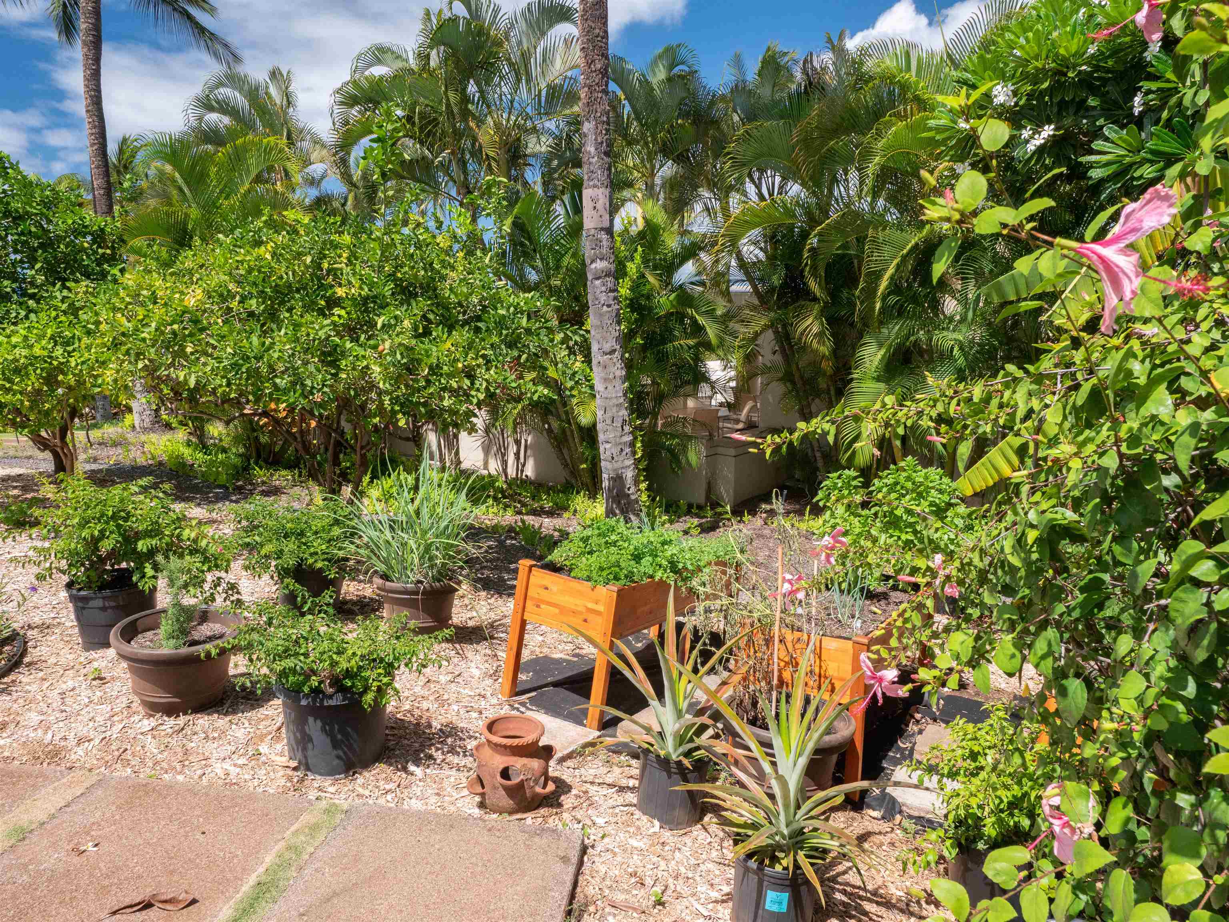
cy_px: 461
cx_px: 614
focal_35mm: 24
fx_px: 852
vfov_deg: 56.8
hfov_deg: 71.6
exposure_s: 1/320
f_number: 8
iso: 400
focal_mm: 12
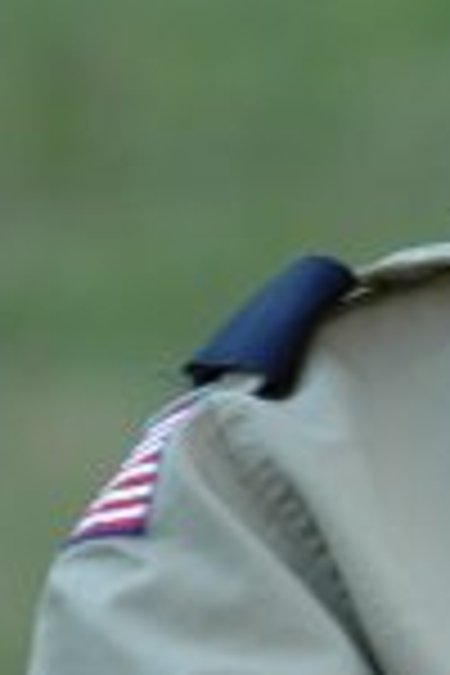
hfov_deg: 1.5
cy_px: 472
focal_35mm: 932
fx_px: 17474
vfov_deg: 2.2
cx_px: 803
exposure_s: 1/100
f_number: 2.8
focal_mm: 155
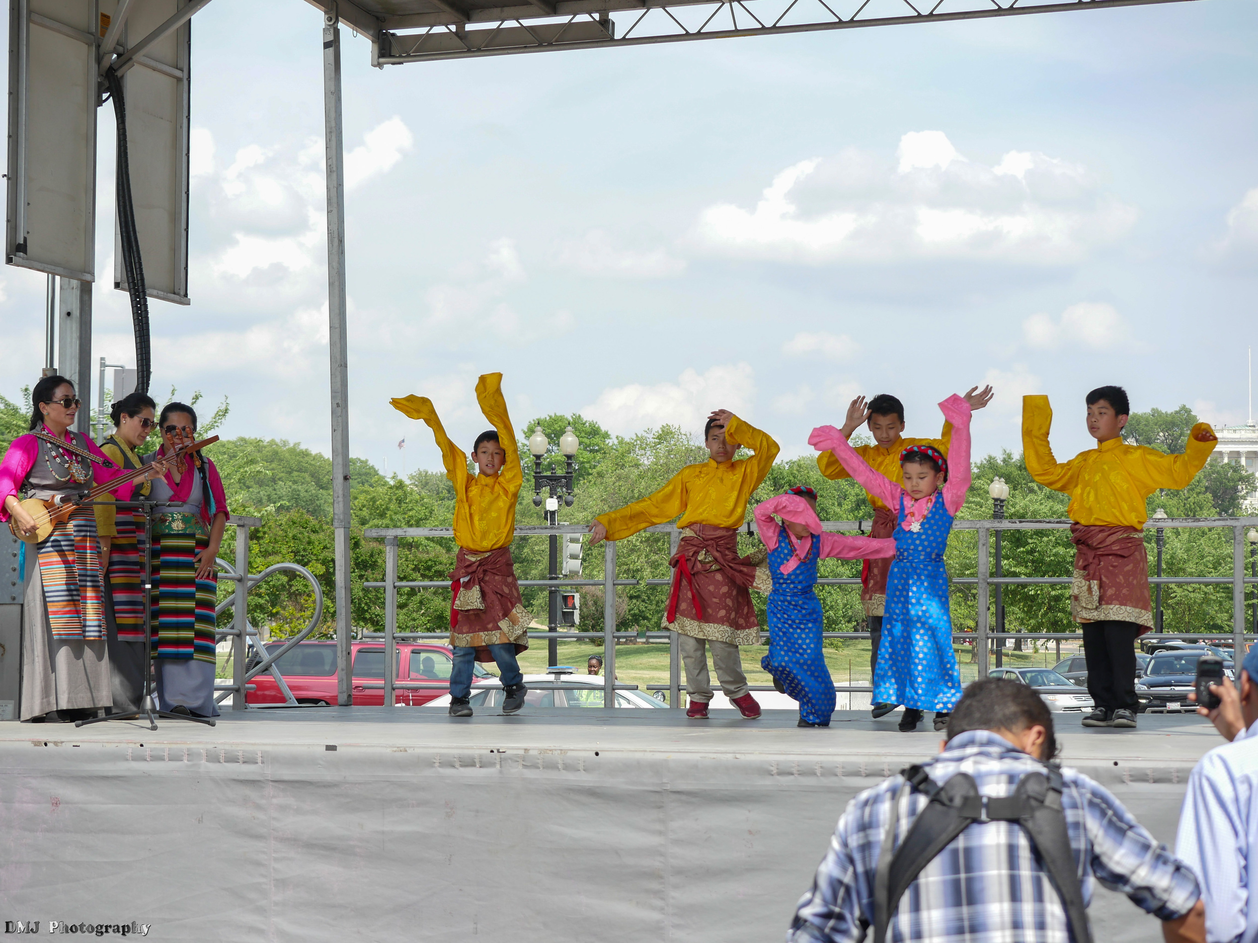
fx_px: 2762
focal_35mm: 76
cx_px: 629
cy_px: 472
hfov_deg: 25.7
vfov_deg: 19.4
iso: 200
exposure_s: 1/640
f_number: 4
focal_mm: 38
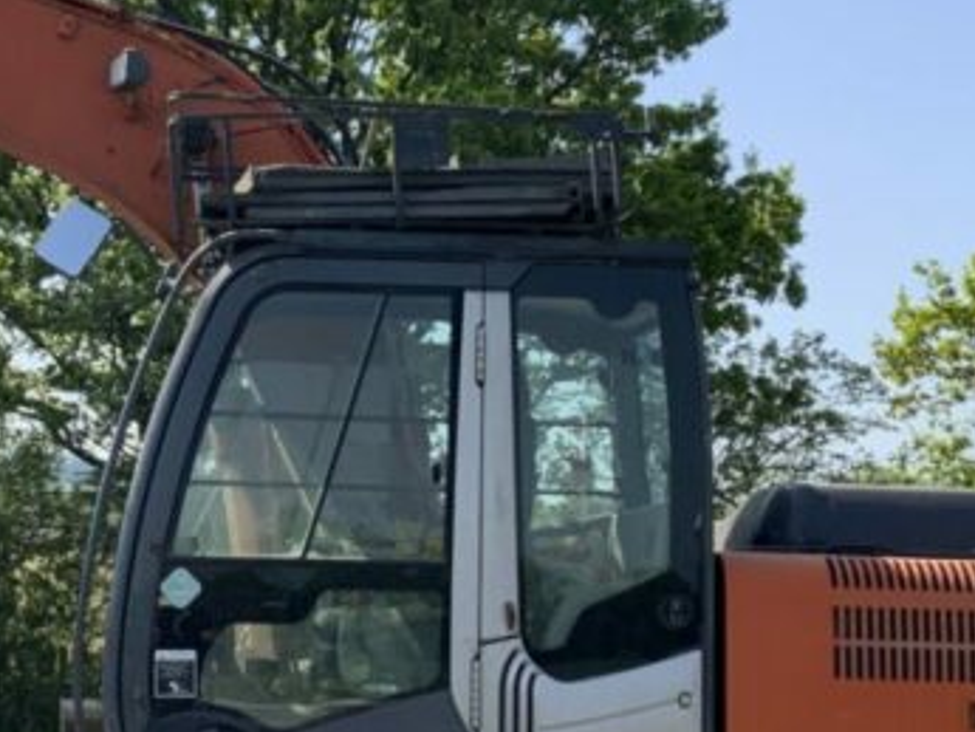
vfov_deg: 17.2
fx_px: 2423
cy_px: 401
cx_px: 305
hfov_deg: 22.6
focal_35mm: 86
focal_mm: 3
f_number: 1.8
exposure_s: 1/1626
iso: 16
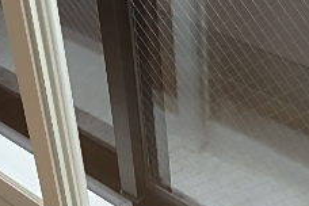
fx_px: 627
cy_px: -45
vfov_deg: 17.7
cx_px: 233
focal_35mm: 73
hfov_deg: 27.3
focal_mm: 4.5
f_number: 3
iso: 125
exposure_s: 1/100
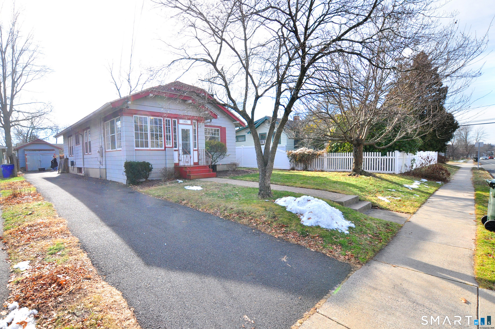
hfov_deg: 100.5
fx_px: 206
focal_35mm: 15
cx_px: 248
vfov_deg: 77.2
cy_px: 164
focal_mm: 10
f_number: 8
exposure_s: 1/320
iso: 400
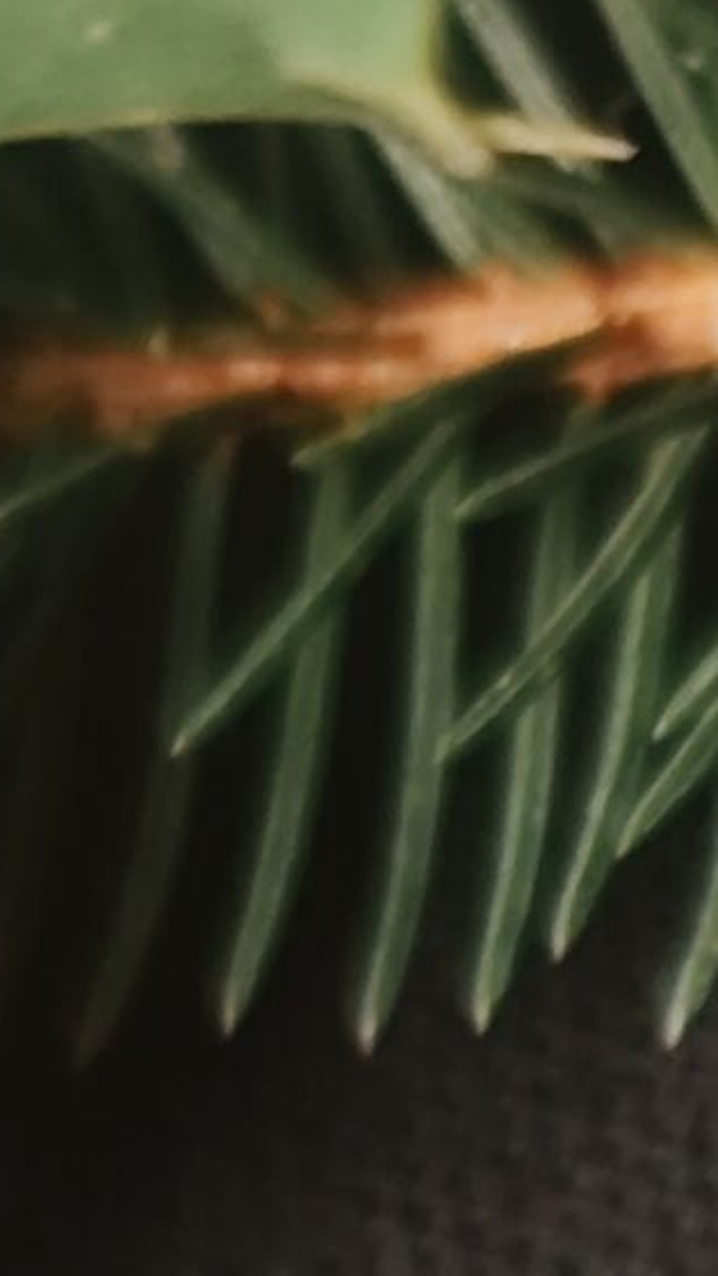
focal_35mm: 229
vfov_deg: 8.8
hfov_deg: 5.2
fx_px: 7751
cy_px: 2723
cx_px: 1320
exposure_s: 1/25
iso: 640
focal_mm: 6.19
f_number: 1.65
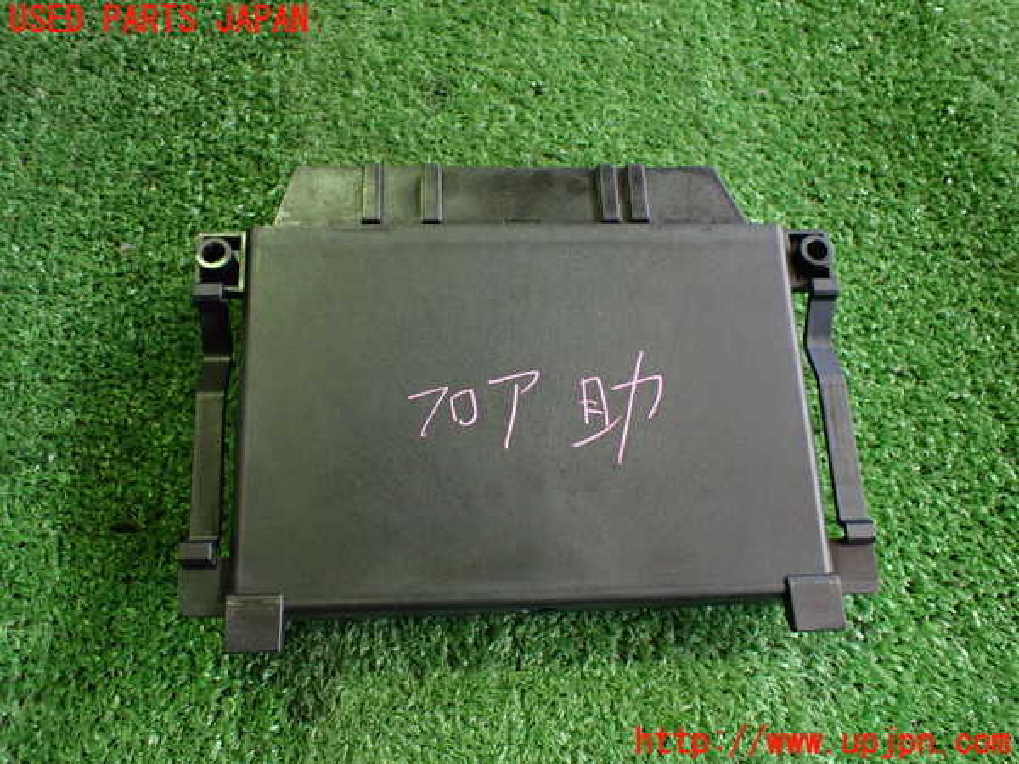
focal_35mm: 30
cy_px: 382
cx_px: 510
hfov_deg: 60.0
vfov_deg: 46.8
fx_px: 883
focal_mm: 5.4
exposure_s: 1/100
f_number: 2.3
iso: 800
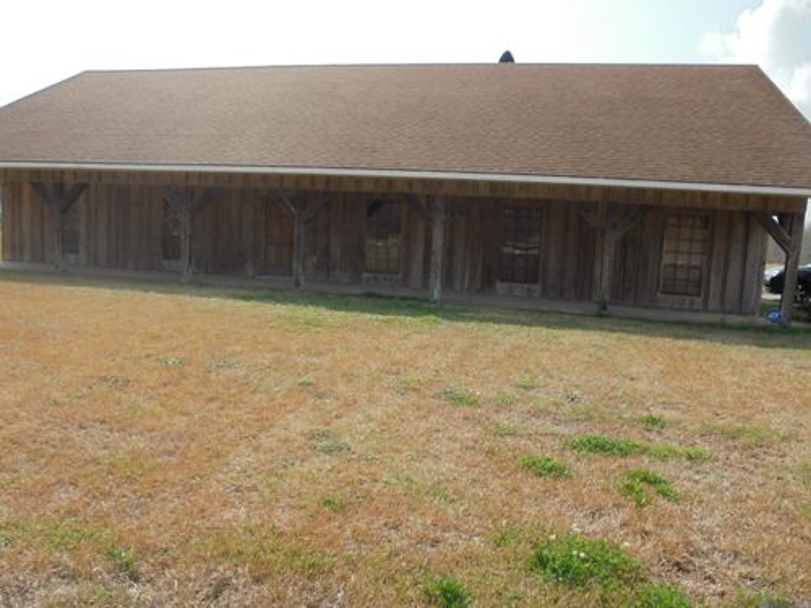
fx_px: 609
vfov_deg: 53.1
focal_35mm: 26
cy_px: 304
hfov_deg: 67.3
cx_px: 406
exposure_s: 1/640
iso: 100
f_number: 3.5
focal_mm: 4.6
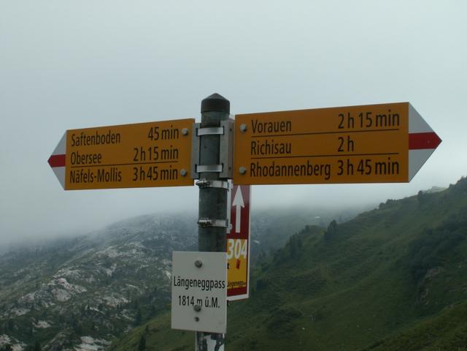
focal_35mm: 47
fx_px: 634
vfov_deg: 30.9
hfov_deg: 40.4
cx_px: 234
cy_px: 176
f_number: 8
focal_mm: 7.75
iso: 50
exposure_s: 1/250
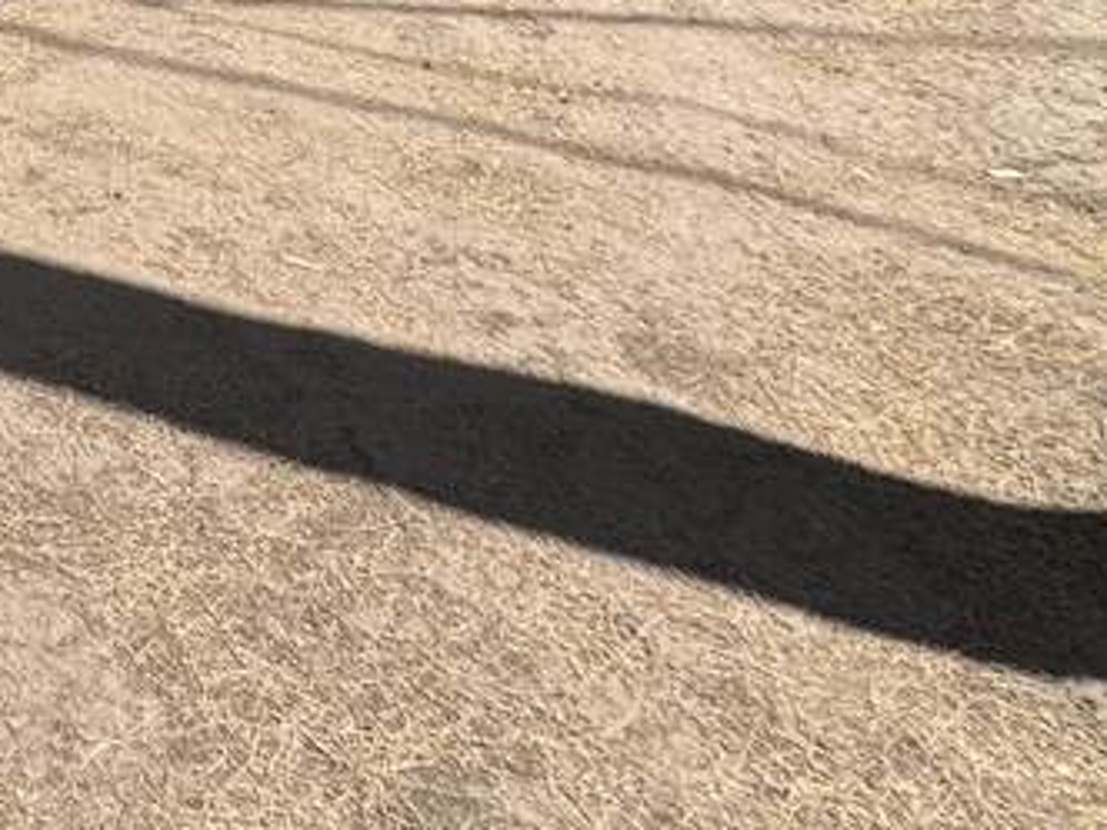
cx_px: -770
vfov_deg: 21.4
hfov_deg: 23.4
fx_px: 1727
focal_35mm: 54
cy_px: -503
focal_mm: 2.22
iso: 50
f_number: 2.2
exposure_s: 1/1748
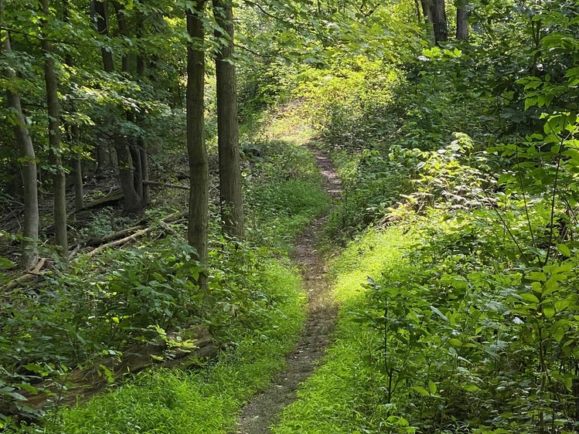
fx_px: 1673
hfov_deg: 19.6
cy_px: 178
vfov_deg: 14.8
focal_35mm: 100
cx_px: 289
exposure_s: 1/417
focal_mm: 6
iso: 20
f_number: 2
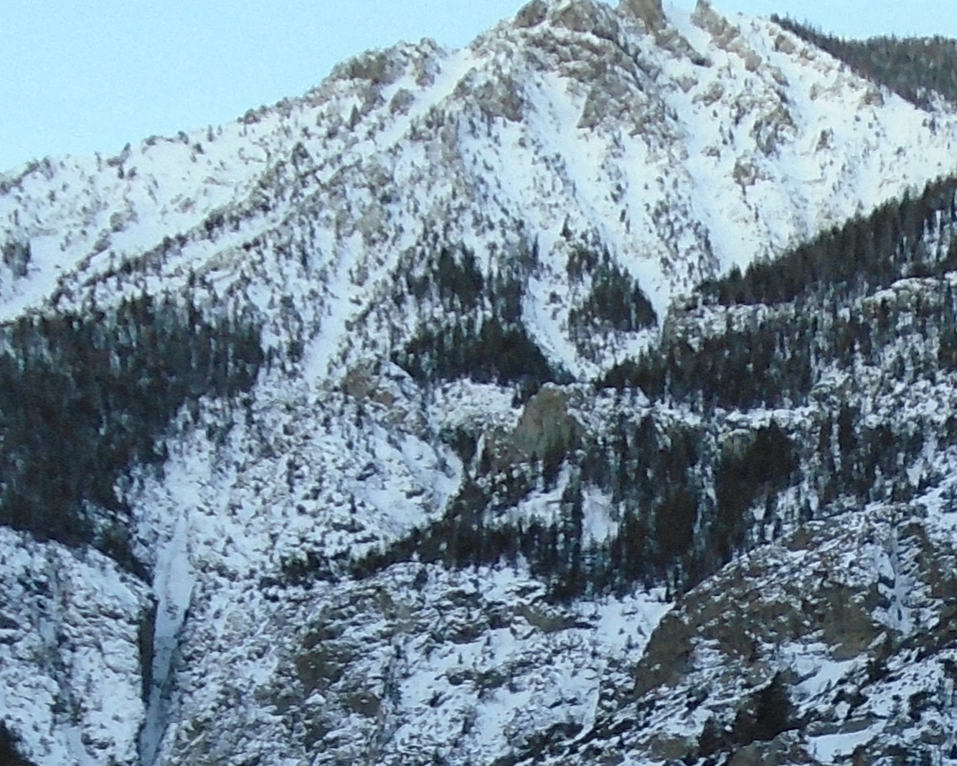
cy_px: 1329
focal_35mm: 98
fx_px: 2776
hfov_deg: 18.6
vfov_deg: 14.1
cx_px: 1120
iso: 100
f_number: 3.2
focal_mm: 4.6
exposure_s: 1/125
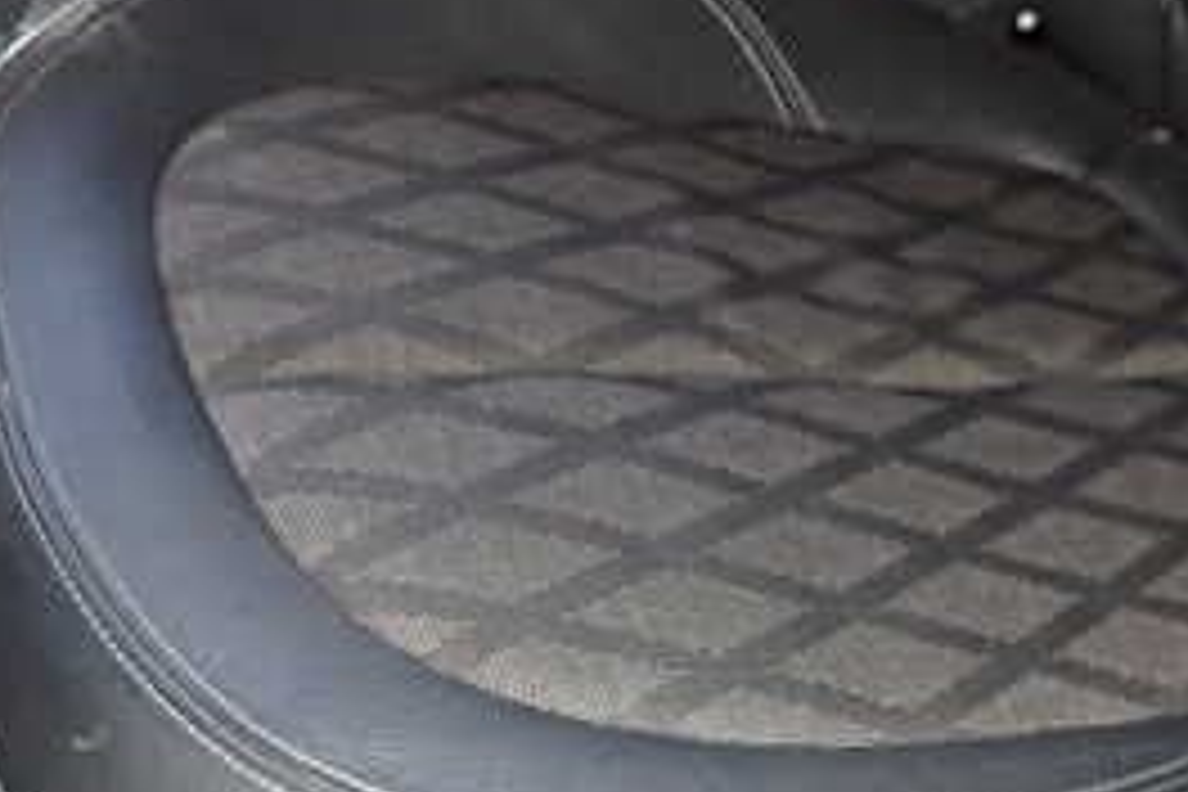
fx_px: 1947
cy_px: 688
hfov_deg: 33.9
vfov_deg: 22.5
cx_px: 675
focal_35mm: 59
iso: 800
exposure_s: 1/30
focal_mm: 4.5
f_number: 2
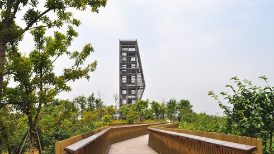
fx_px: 233
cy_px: 69
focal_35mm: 32
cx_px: 136
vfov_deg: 36.7
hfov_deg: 61.0
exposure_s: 1/500
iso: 200
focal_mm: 20
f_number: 11
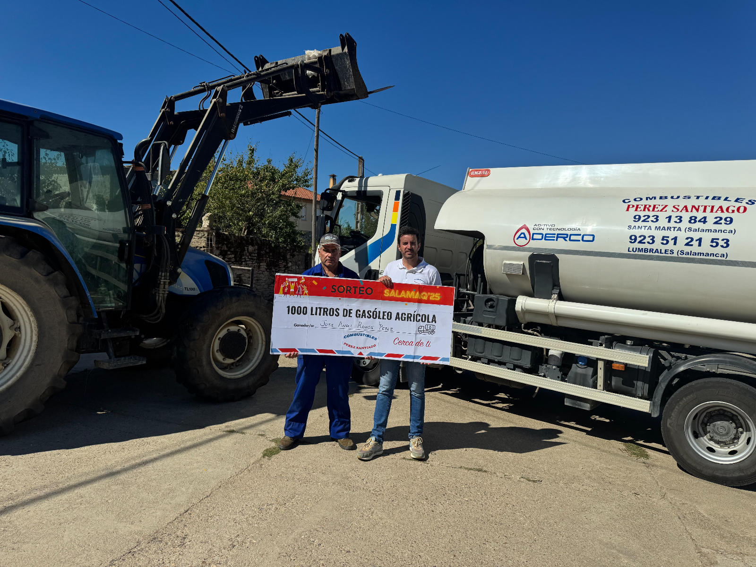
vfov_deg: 56.8
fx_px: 524
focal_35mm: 24
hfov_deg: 71.6
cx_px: 378
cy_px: 284
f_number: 1.78
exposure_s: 1/9009
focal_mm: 6.76
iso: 80
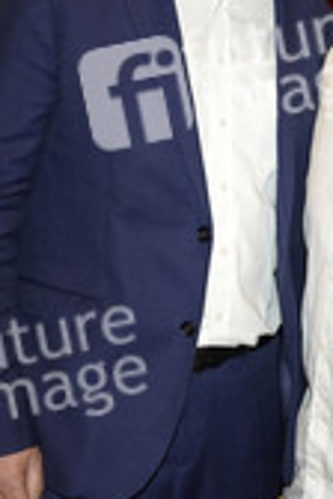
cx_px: 318
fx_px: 1221
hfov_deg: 15.3
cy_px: 229
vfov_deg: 23.1
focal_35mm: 88
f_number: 5
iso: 1600
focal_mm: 37
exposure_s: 1/100
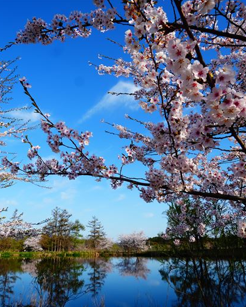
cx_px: 99
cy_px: 157
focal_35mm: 22
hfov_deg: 62.6
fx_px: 200
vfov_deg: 75.1
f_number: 8
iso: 100
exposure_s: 1/250
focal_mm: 10
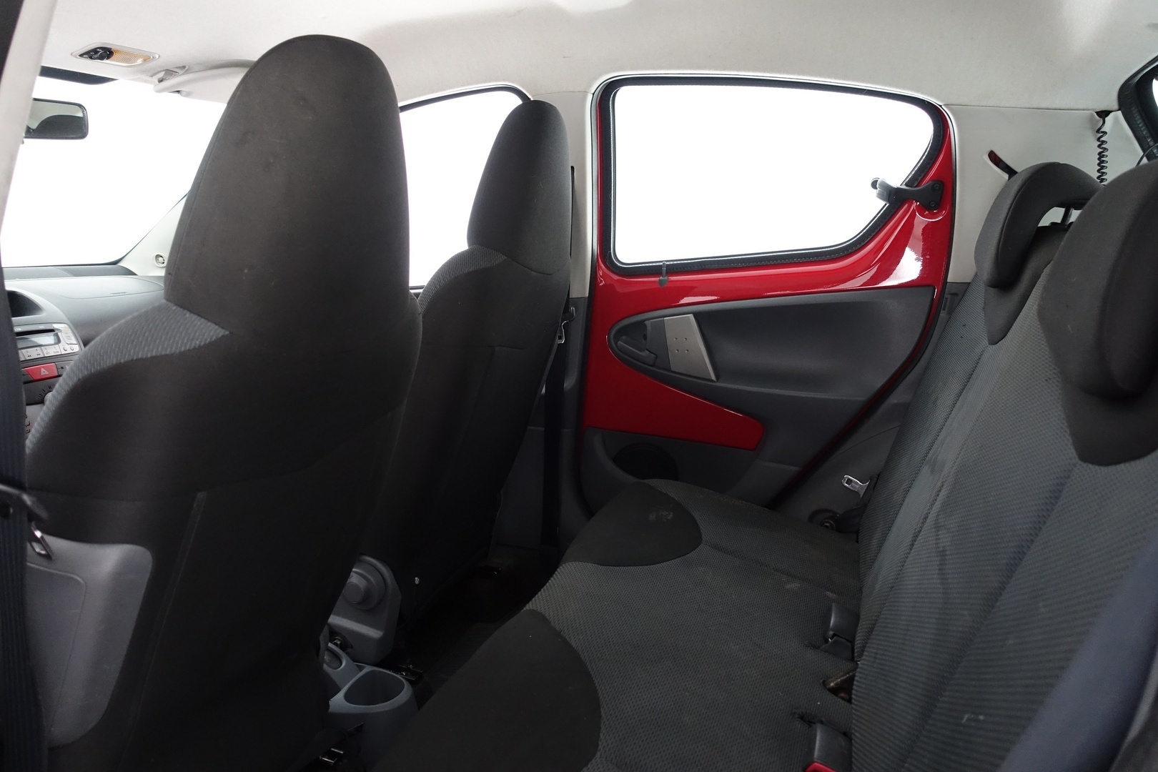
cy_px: 386
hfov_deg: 73.7
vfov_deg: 53.1
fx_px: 772
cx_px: 579
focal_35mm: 24
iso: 1000
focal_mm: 8.8
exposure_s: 1/30
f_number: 2.5
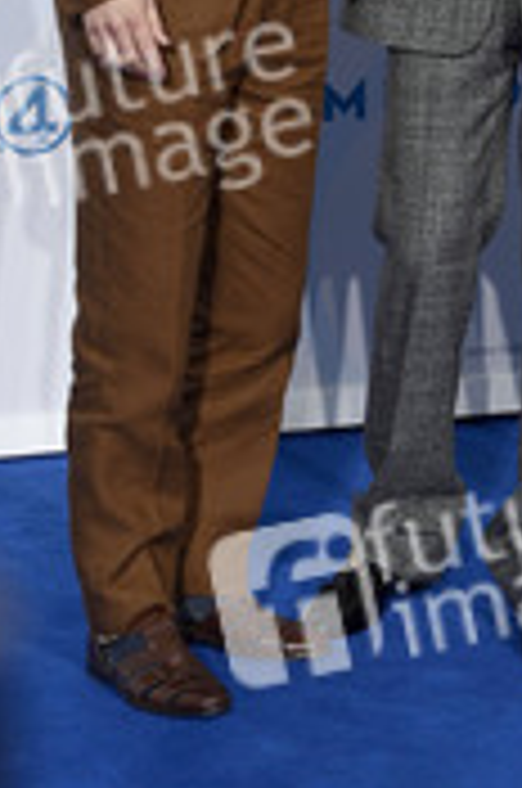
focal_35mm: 165
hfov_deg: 8.2
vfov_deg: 12.3
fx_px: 3603
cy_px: -95
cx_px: 572
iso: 400
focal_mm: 72
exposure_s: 1/200
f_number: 5.6
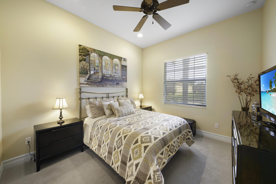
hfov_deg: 112.6
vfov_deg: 90.0
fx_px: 92
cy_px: 92
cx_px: 138
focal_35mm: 12
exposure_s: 1/5
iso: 320
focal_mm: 12
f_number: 11
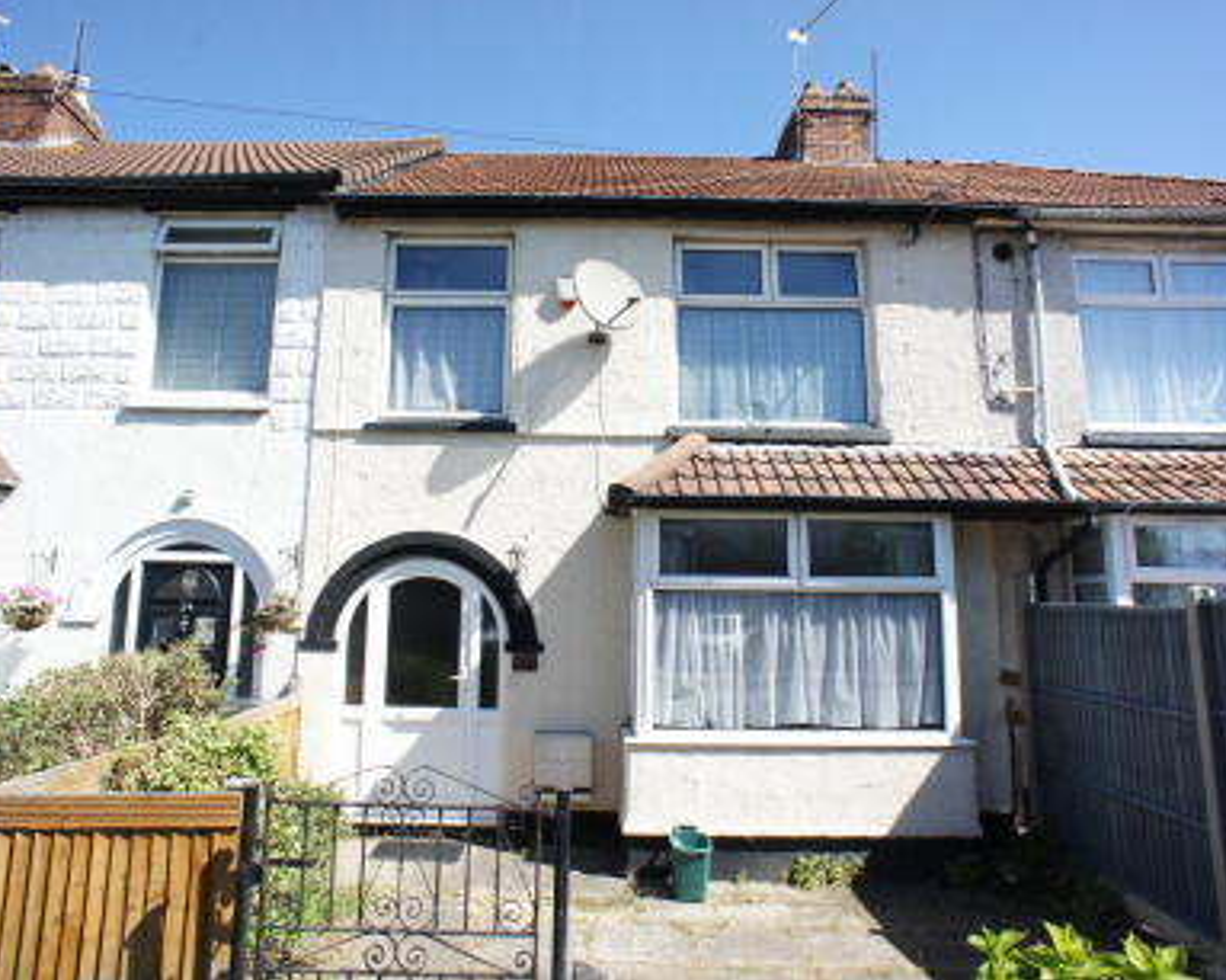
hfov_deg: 62.2
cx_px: 579
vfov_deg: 51.5
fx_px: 1015
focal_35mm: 28
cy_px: 476
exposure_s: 1/320
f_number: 6.3
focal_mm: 16
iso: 200
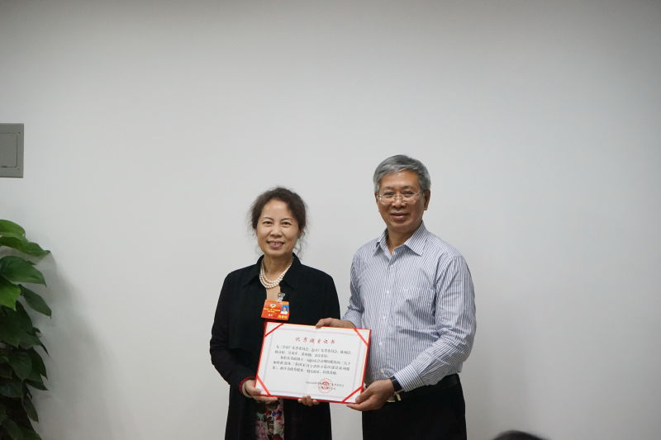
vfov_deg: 21.9
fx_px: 1138
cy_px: 220
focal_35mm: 62
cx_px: 330
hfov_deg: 32.4
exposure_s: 1/160
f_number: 8
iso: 6400
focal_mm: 62
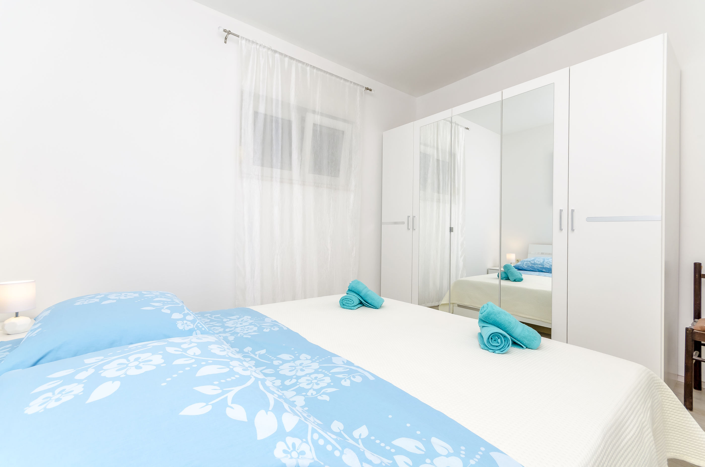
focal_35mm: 15
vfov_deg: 77.1
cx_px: 352
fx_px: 293
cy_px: 234
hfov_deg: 100.5
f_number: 10
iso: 250
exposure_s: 1/80
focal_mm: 10
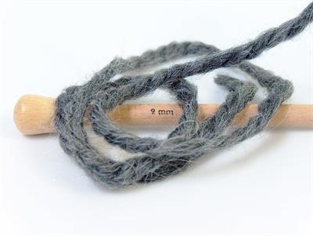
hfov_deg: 27.0
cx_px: 156
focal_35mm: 72
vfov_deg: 20.5
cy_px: 118
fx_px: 652
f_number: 2.9
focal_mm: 14.73
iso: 200
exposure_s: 1/22.1
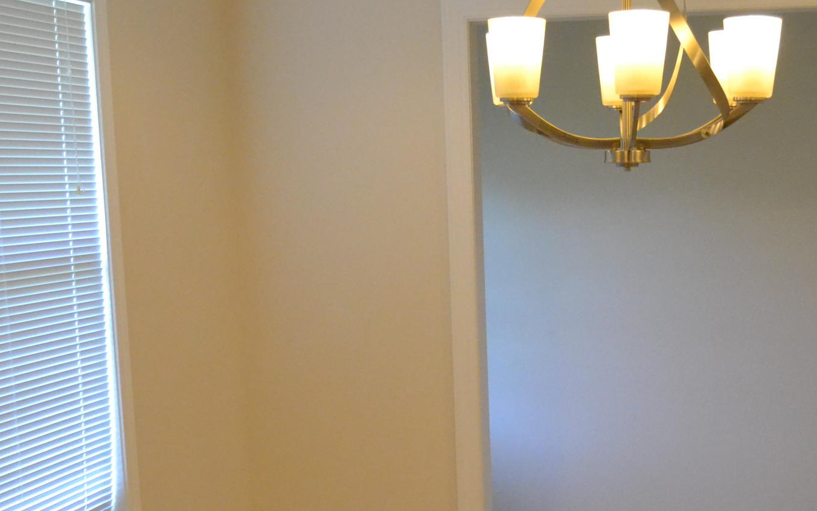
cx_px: 499
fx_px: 1358
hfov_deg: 33.3
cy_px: 479
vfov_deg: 20.8
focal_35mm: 61
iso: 3200
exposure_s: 1/320
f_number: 3.5
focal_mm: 18
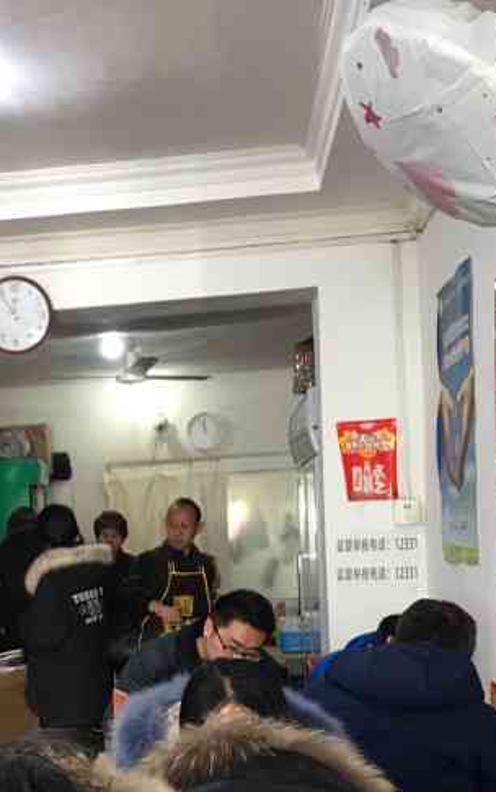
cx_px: 73
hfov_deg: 22.3
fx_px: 1232
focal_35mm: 57
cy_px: 630
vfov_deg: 34.6
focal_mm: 3.99
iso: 32
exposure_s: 1/25
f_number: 1.8
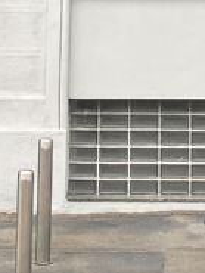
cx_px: 194
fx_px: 1443
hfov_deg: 8.1
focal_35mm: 183
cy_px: -422
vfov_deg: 9.4
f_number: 1.8
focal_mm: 4.25
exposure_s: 1/423
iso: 32
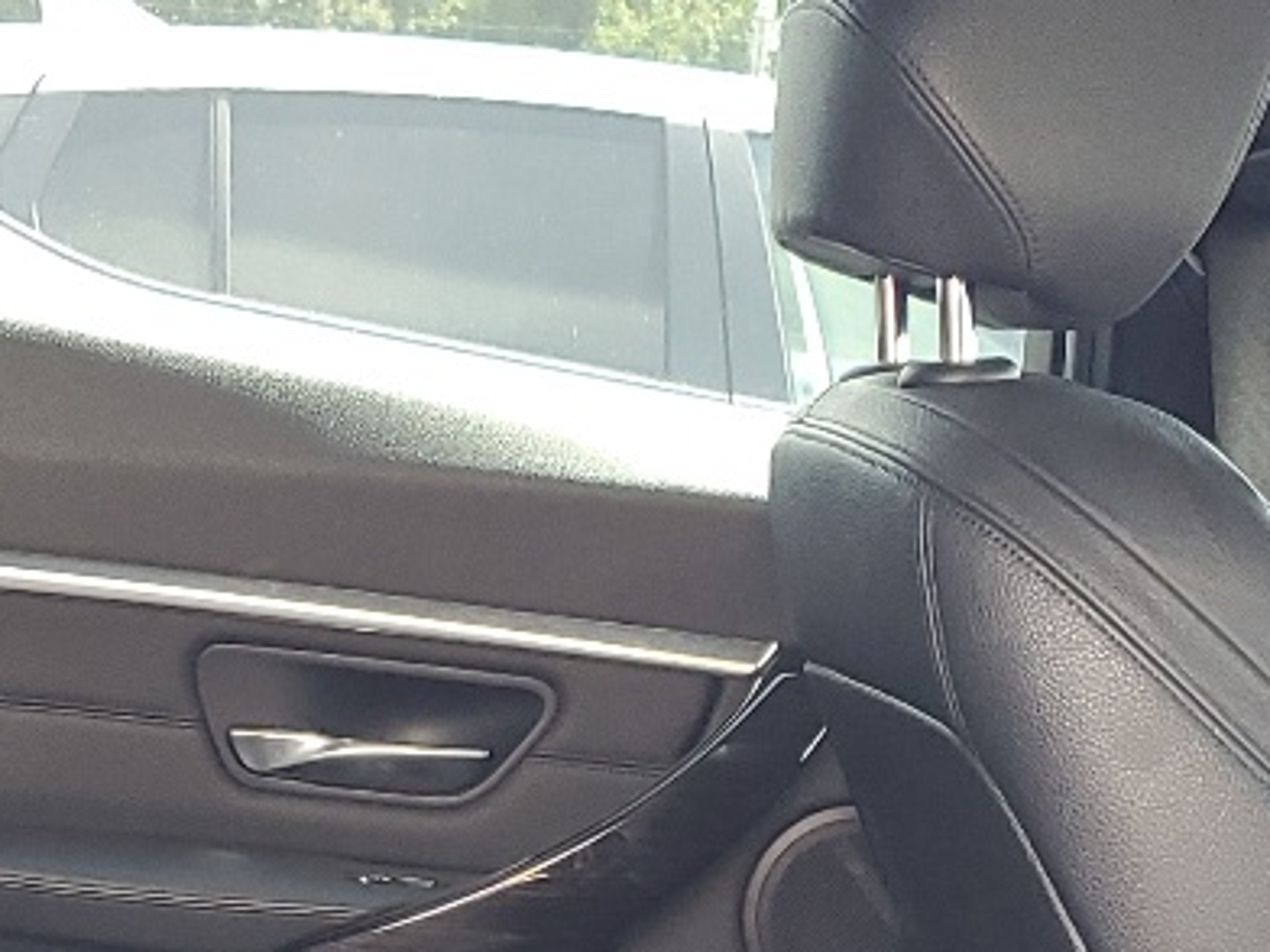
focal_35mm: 106
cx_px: 590
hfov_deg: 18.5
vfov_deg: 13.2
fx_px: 3889
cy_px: 1405
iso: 89
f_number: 1.5
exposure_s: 1/120
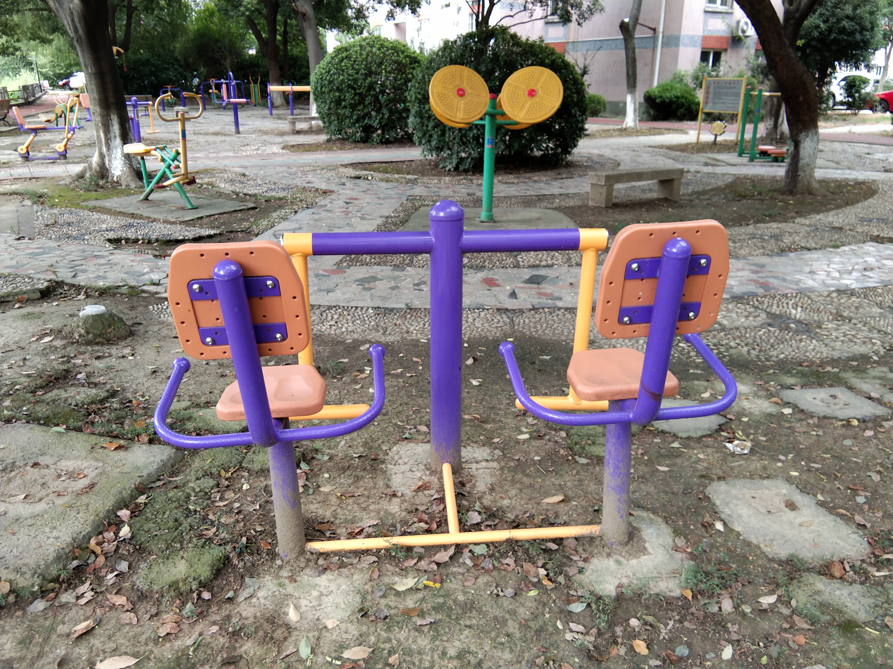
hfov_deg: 58.4
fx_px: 800
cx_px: 446
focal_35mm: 31
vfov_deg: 45.4
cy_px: 334
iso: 100
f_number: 2.2
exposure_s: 1/50
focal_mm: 3.69
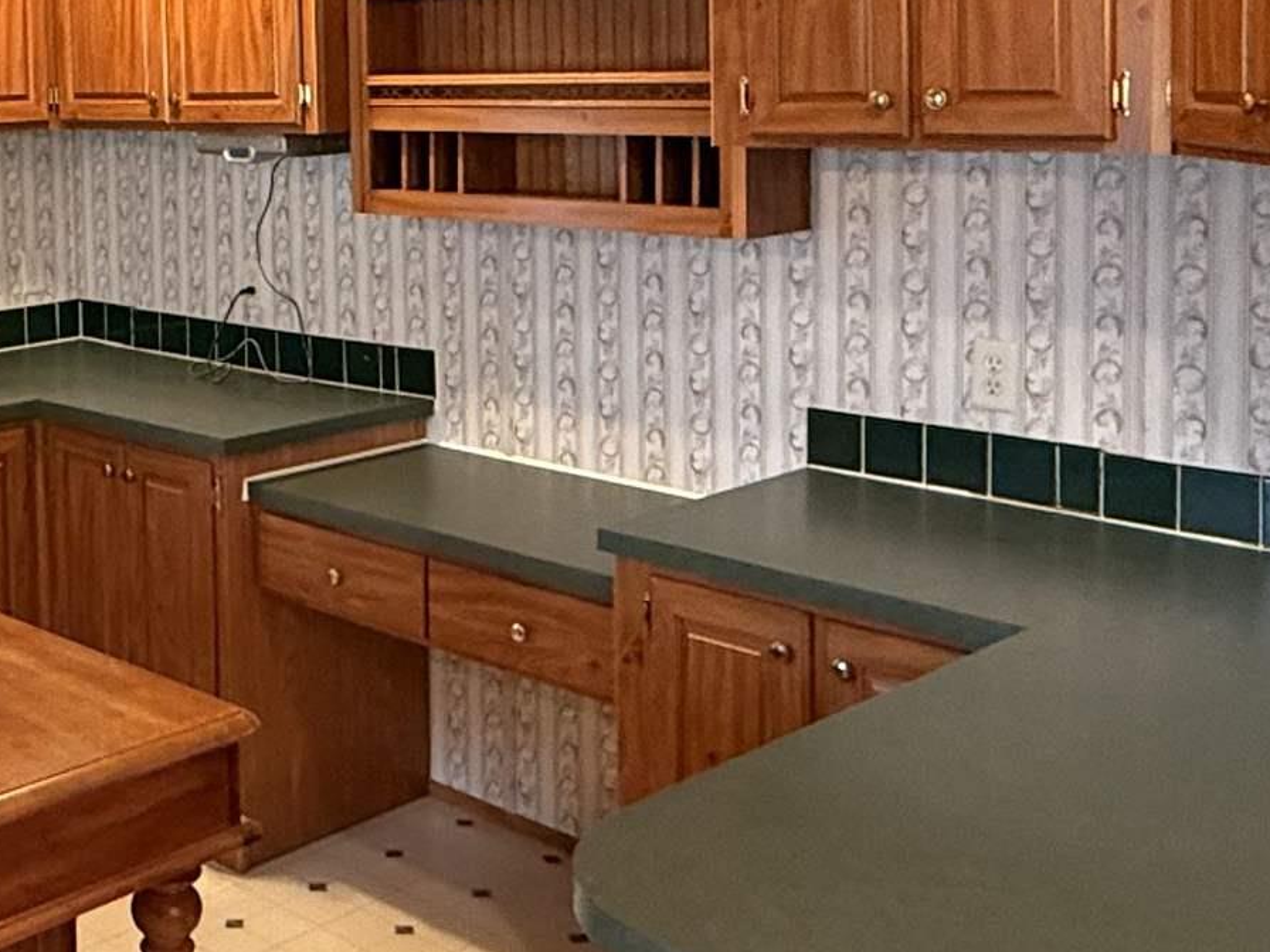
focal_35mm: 48
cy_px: 170
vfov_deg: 29.5
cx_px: 81
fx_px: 1761
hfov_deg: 36.7
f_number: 2.2
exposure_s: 1/60
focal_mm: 2.22
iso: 400
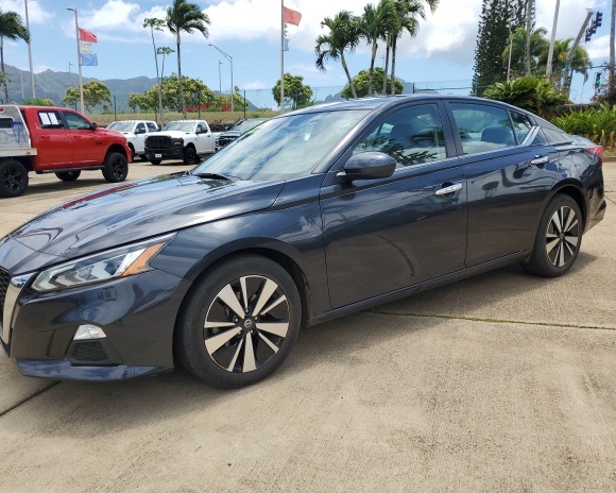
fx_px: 510
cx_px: 304
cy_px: 246
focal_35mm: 28
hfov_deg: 62.2
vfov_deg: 51.5
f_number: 1.5
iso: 50
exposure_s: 1/2423
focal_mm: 4.3
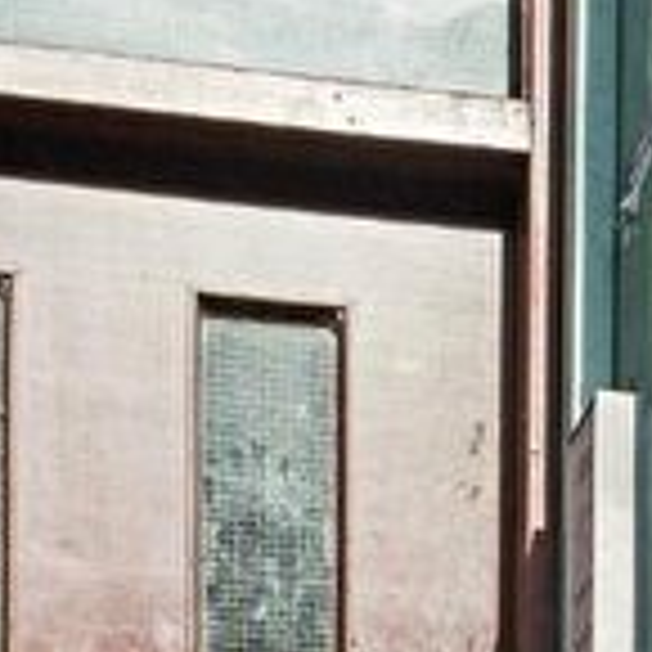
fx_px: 3069
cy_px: 780
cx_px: 549
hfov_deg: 12.1
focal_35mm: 144
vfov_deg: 11.9
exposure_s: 1/6400
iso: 800
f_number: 4
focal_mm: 35
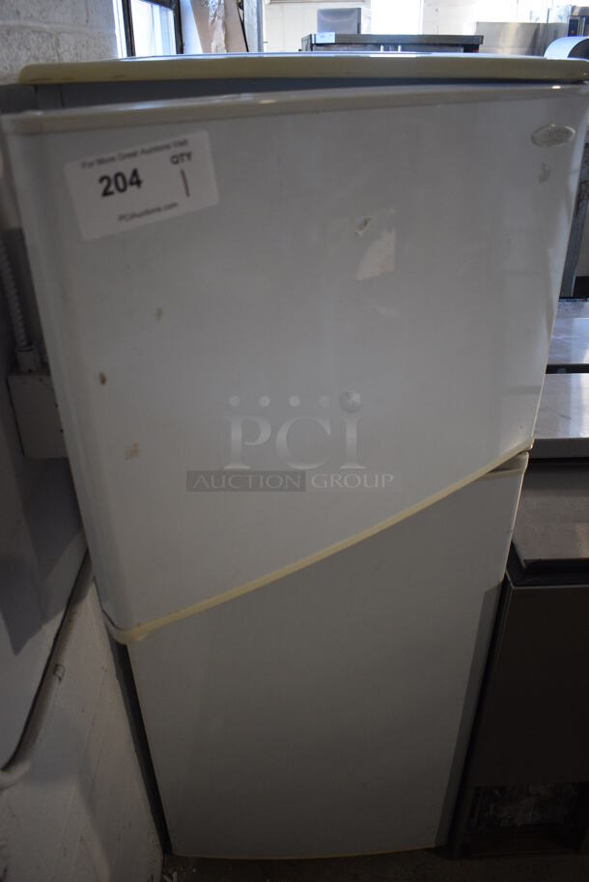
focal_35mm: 27
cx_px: 294
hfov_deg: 48.0
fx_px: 662
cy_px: 441
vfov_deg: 67.3
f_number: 3.5
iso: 1000
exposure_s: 1/125
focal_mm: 18
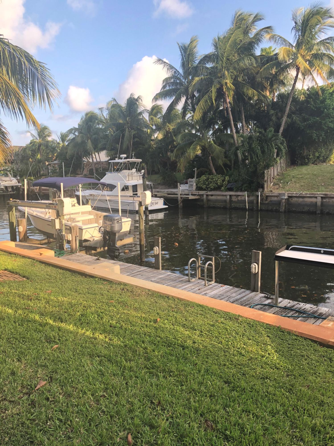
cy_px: 223
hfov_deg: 49.7
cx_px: 167
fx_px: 360
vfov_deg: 63.5
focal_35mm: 28
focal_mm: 3.99
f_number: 1.8
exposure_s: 1/384
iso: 20
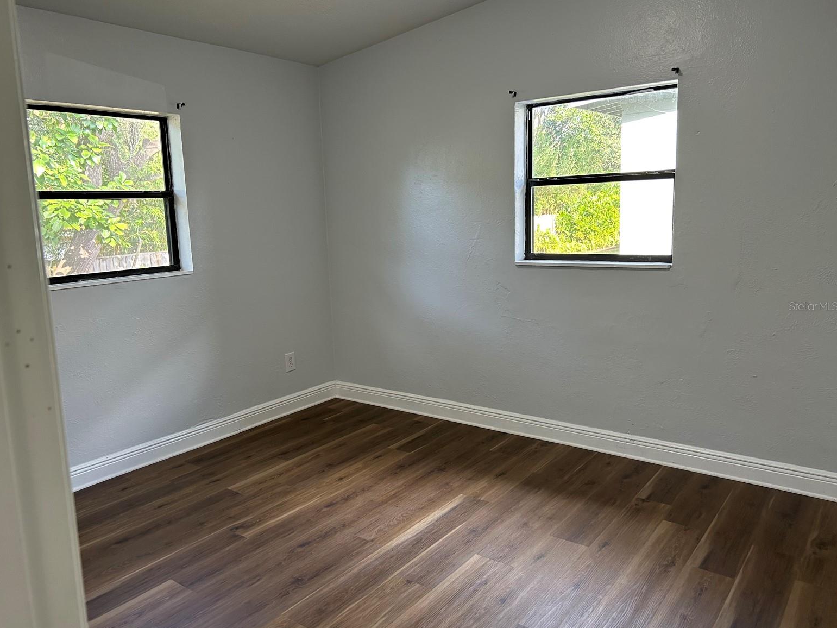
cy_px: 306
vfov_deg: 51.4
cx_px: 406
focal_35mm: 27
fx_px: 653
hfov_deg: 65.3
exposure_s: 1/120
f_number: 1.5
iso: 125
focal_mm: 5.7
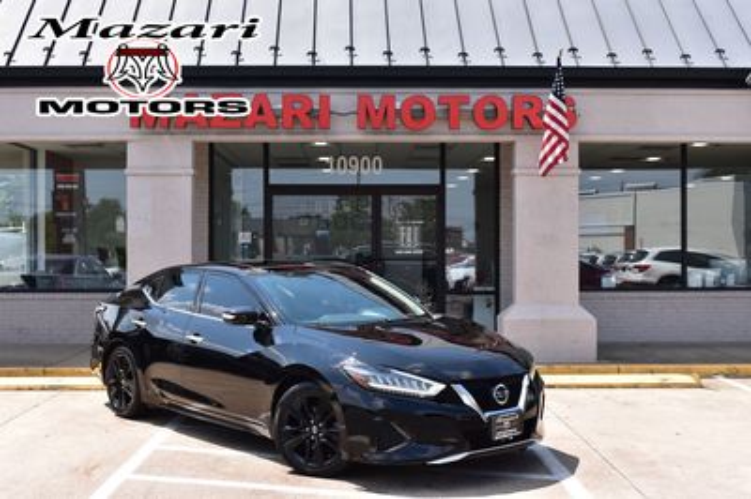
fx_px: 969
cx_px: 376
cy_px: 250
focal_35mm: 46
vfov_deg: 28.9
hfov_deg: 42.4
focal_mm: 31
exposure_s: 1/400
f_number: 11
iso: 400
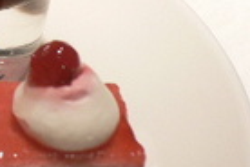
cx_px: -178
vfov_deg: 10.1
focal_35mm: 132
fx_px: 917
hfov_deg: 14.0
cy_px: -84
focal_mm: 5.8
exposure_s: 1/8
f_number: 2.8
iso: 100
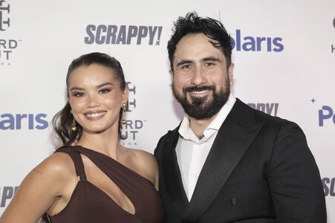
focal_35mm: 55
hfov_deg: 36.3
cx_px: 168
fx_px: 511
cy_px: 112
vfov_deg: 24.6
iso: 800
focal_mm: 55
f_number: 5
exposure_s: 1/200
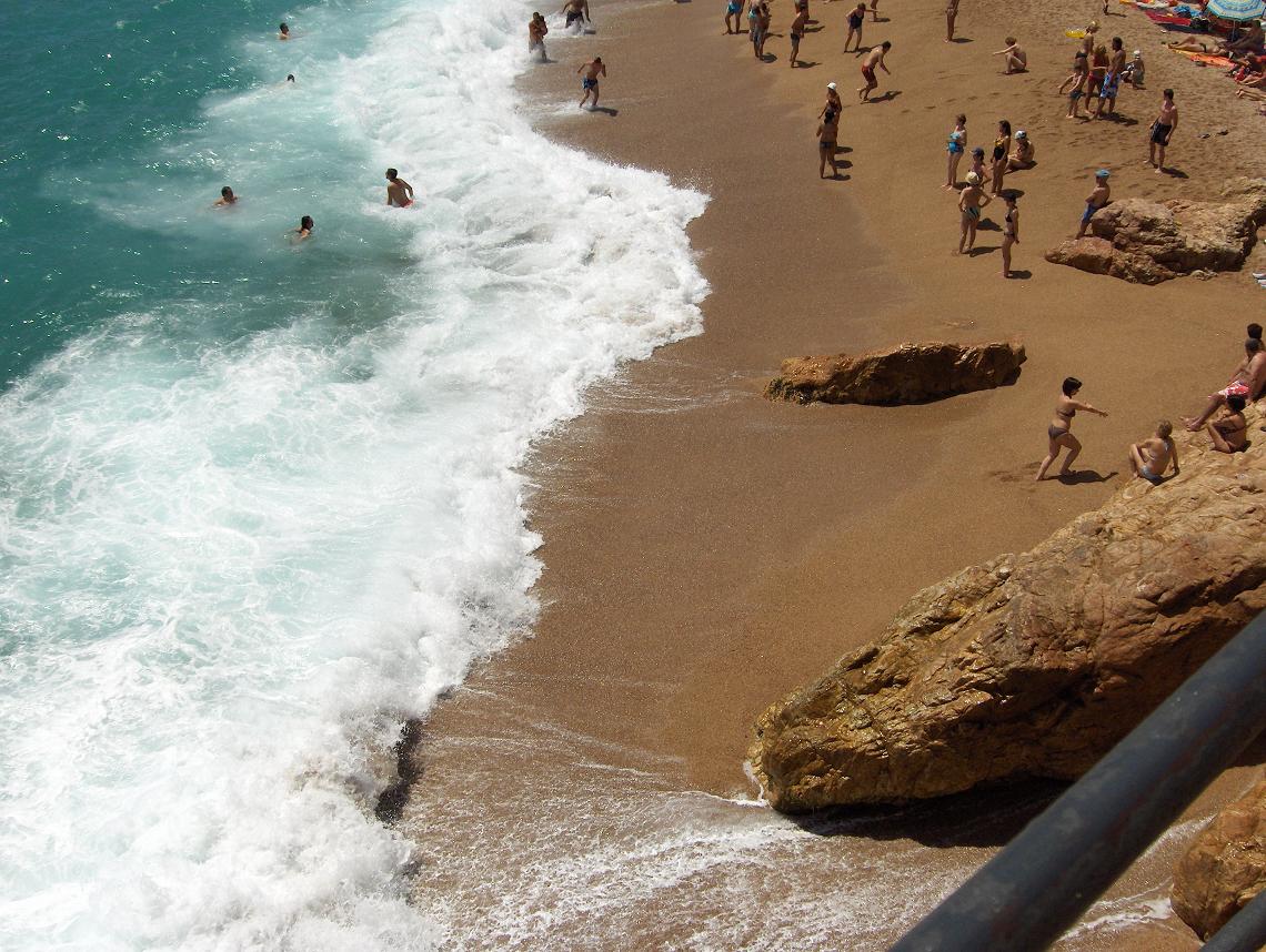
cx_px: 633
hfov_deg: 47.8
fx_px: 1428
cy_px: 476
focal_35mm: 39
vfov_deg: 36.9
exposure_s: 1/2083
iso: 50
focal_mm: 8
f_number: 4.8
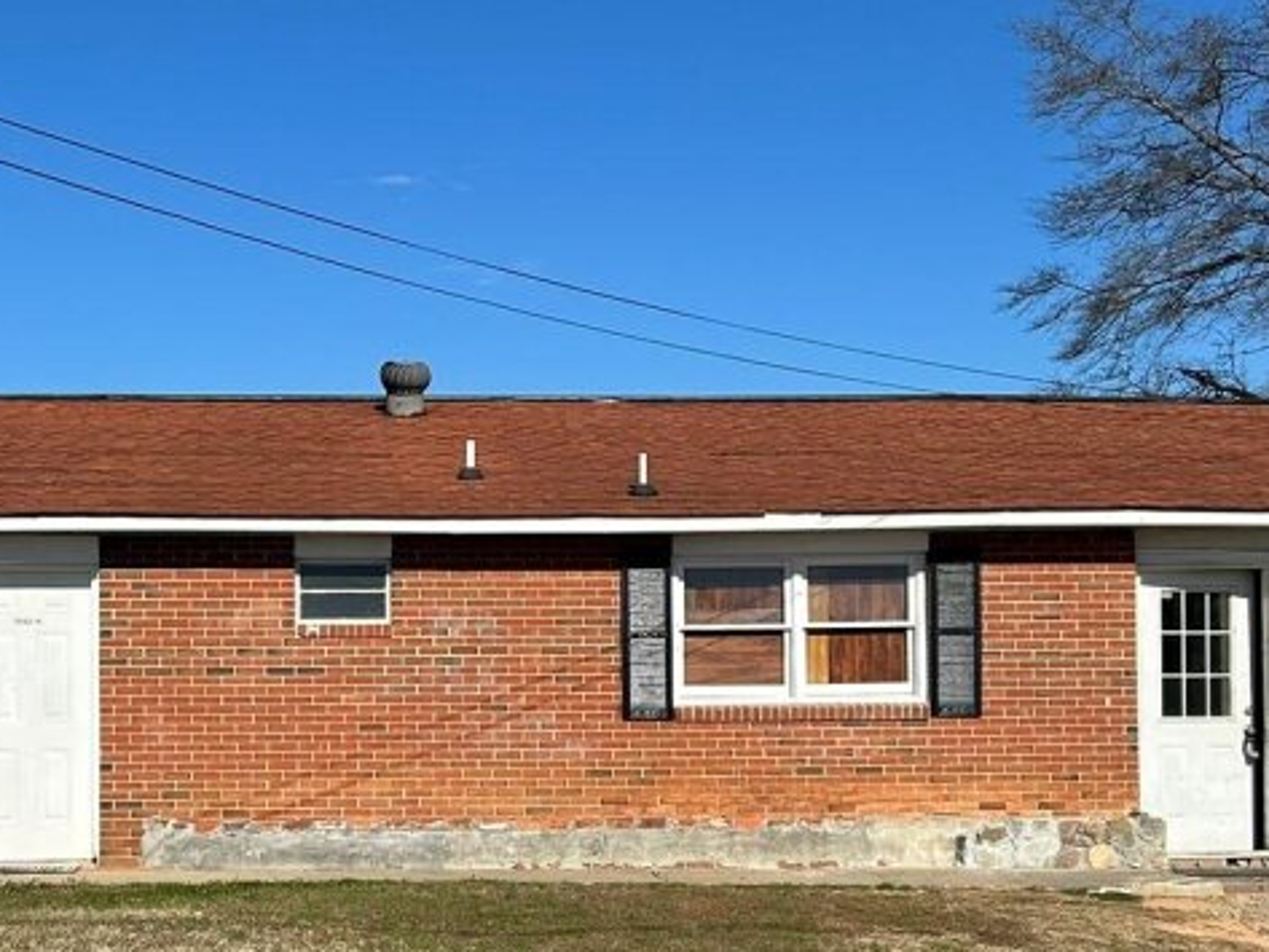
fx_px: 2420
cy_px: 646
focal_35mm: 66
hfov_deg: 29.2
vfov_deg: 22.2
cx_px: 410
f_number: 1.5
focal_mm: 5.7
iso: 50
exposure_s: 1/5882
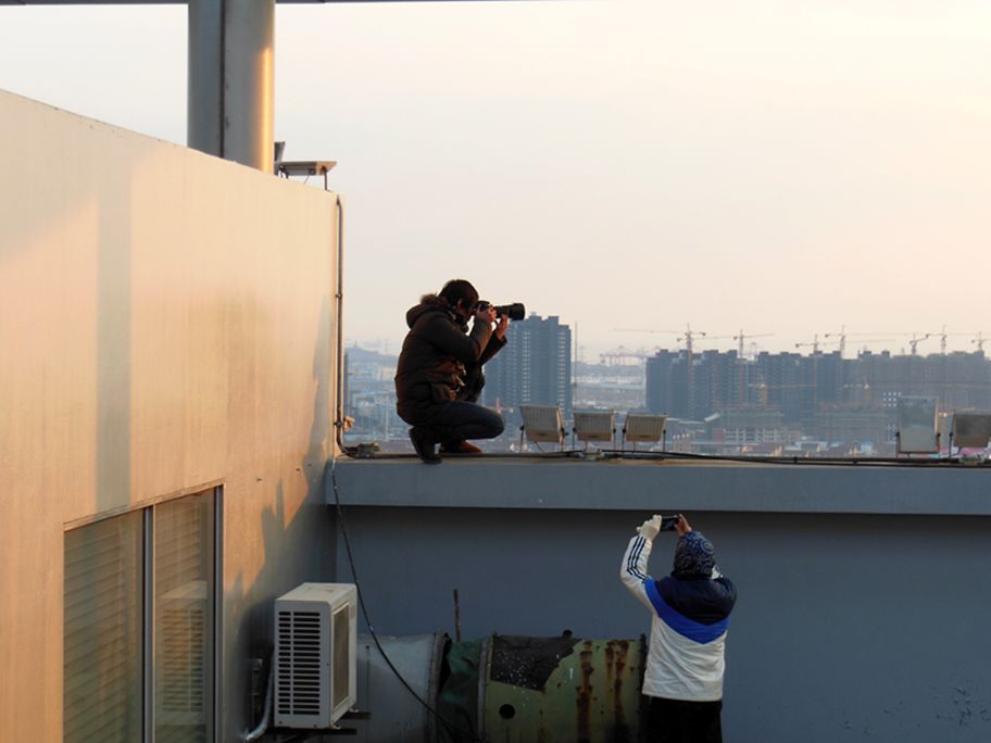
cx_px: 496
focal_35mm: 93
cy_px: 372
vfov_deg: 15.9
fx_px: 2662
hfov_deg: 21.1
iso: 125
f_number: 5.6
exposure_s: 1/60
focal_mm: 16.5
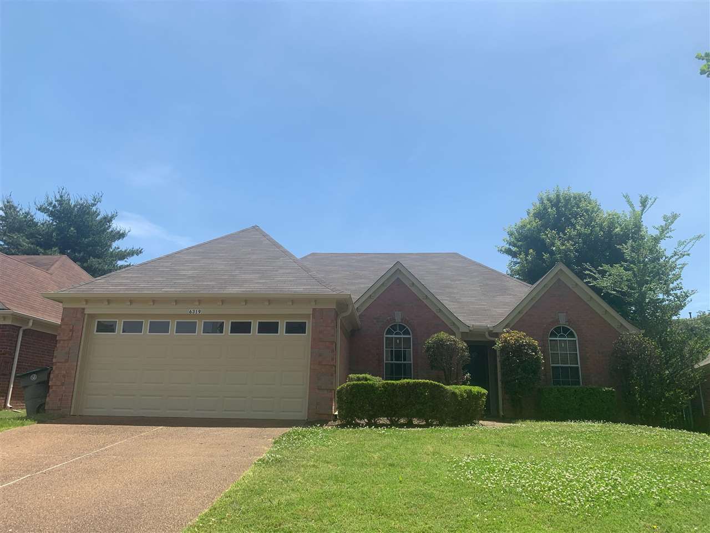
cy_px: 266
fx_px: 533
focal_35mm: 26
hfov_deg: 67.3
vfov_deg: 53.1
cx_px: 355
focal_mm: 4.25
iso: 25
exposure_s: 1/2681
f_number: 1.8
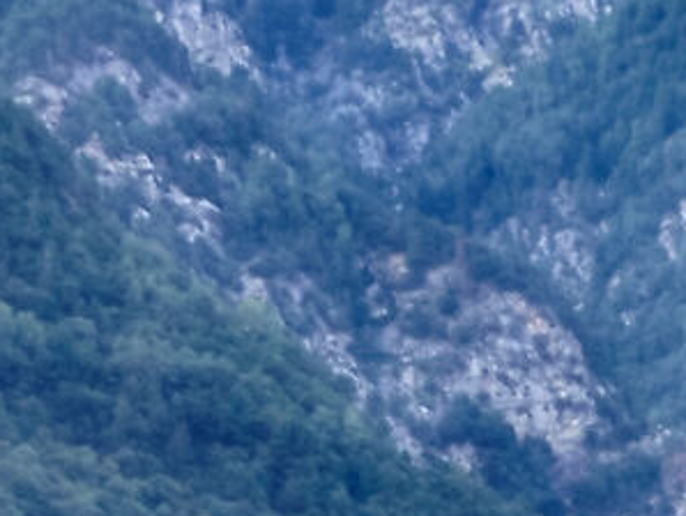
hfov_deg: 4.2
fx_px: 9203
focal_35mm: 464
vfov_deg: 3.1
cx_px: 1630
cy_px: 1725
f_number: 6.3
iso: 200
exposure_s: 1/80
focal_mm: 40
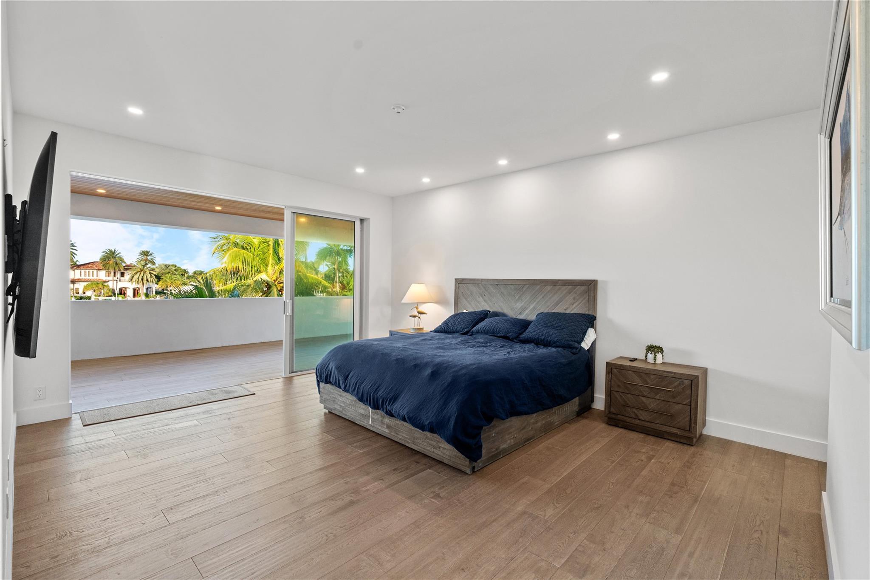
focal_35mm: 16
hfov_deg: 96.7
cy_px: 290
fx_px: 387
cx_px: 435
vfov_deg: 73.7
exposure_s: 1/8
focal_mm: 16
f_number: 7.1
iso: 200
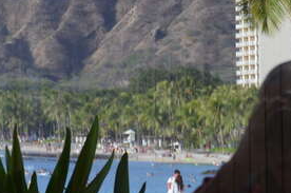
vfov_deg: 4.5
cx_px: -22
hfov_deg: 6.8
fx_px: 2453
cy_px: 23
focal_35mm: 304
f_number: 5.6
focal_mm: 70
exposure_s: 1/60
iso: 560
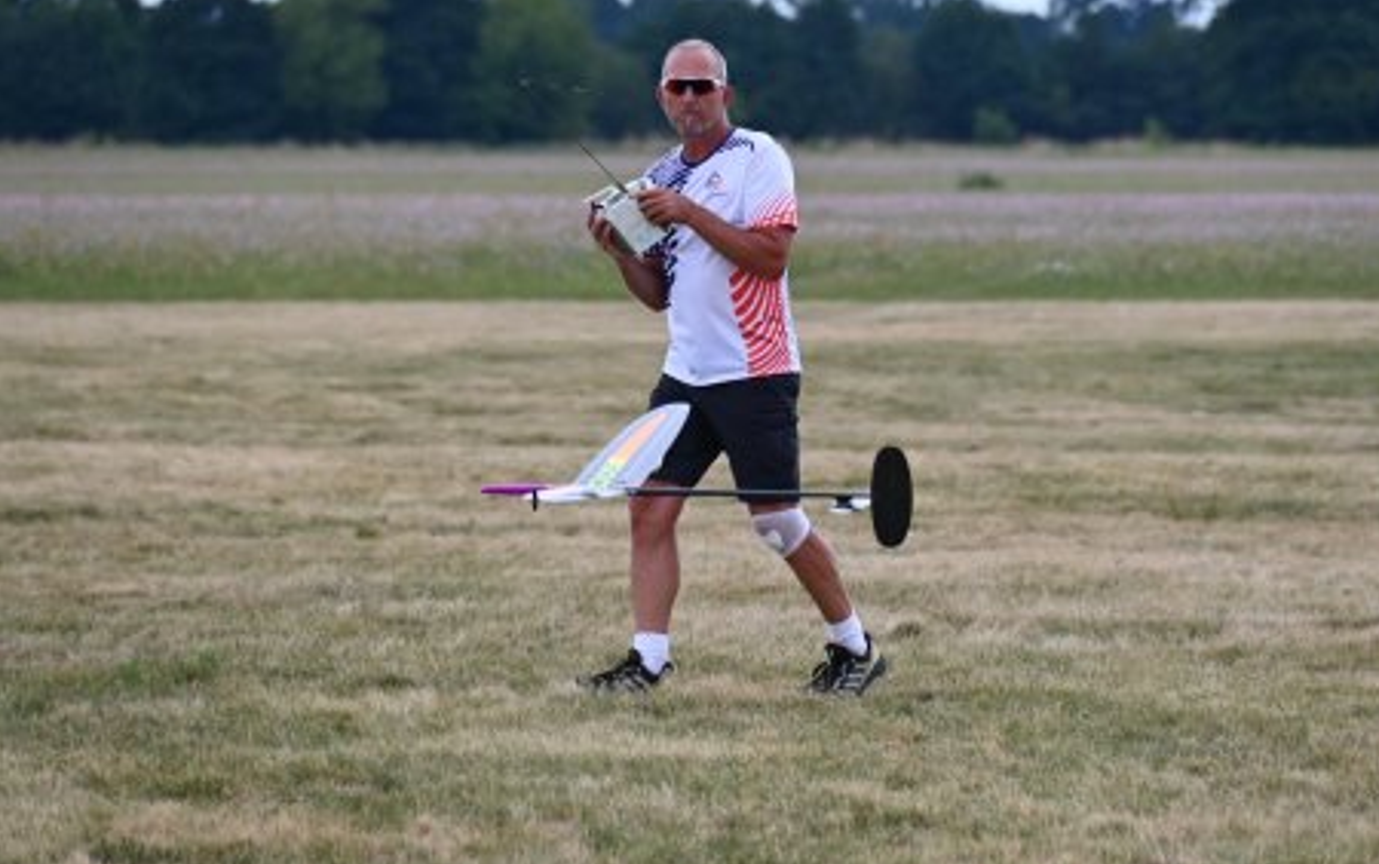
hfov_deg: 6.2
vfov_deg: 3.9
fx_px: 12712
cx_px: 754
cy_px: 383
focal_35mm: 338
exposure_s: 1/1000
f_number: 5.6
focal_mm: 200
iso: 640
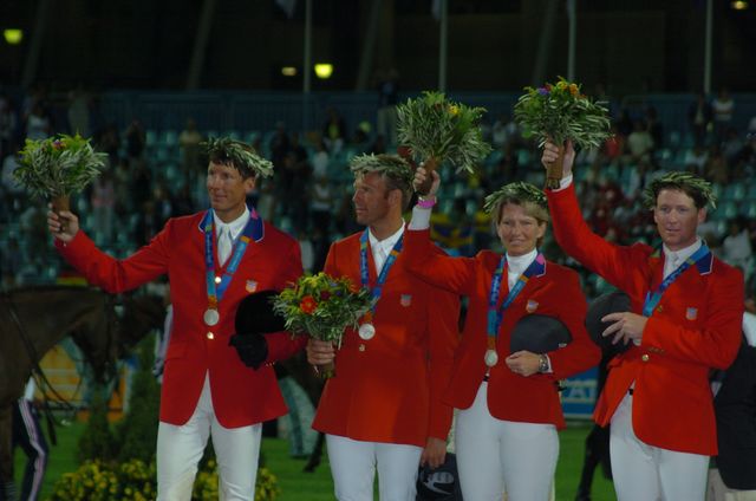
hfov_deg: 8.1
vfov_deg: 5.4
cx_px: 378
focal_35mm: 255
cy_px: 250
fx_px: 5344
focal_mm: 170
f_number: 5.6
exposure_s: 1/250
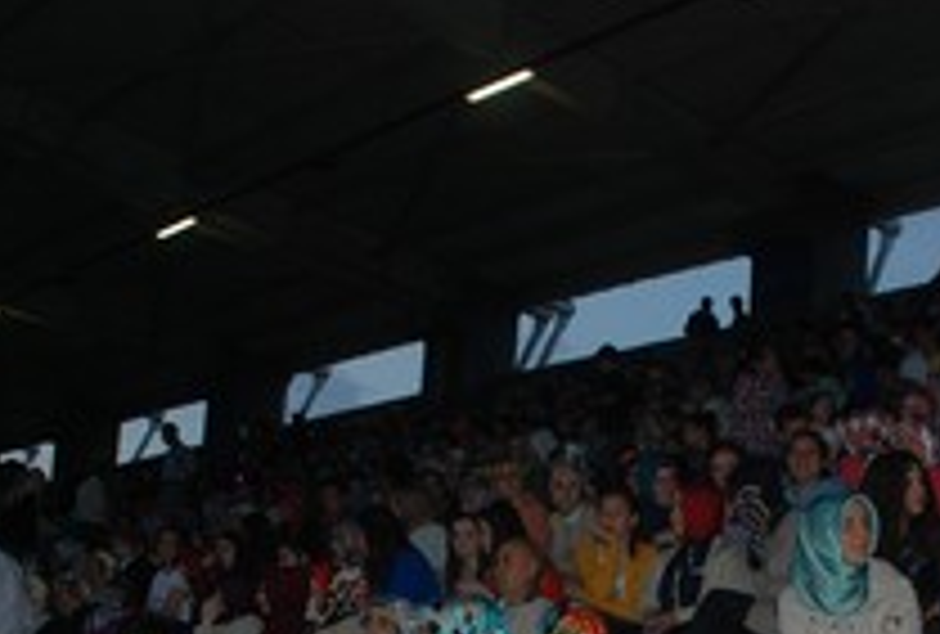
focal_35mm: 58
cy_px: 621
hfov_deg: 33.7
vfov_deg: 22.7
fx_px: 1520
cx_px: 702
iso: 200
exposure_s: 1/60
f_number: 3.5
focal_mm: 18
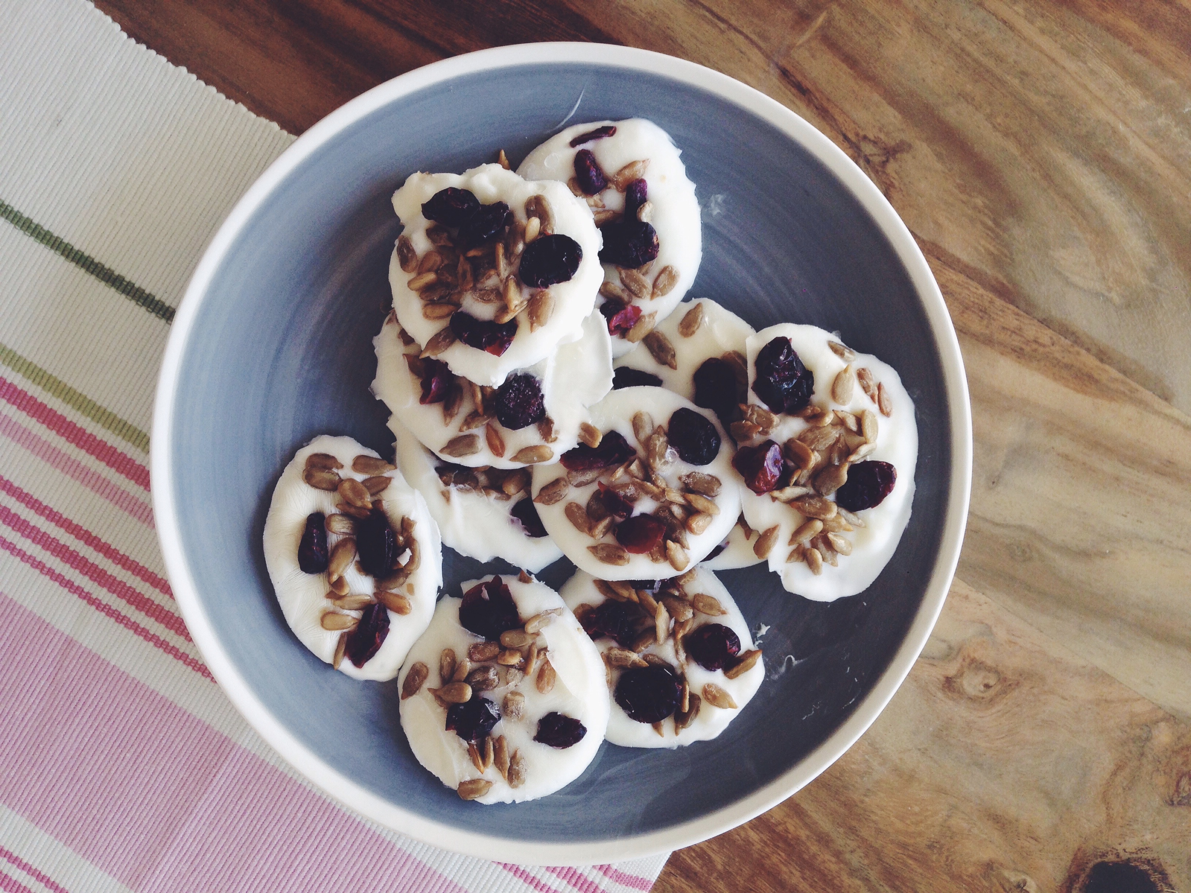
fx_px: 1135
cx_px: 596
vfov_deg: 42.9
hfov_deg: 55.4
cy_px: 446
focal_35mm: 33
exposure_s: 1/60
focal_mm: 4.12
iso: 50
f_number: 2.4
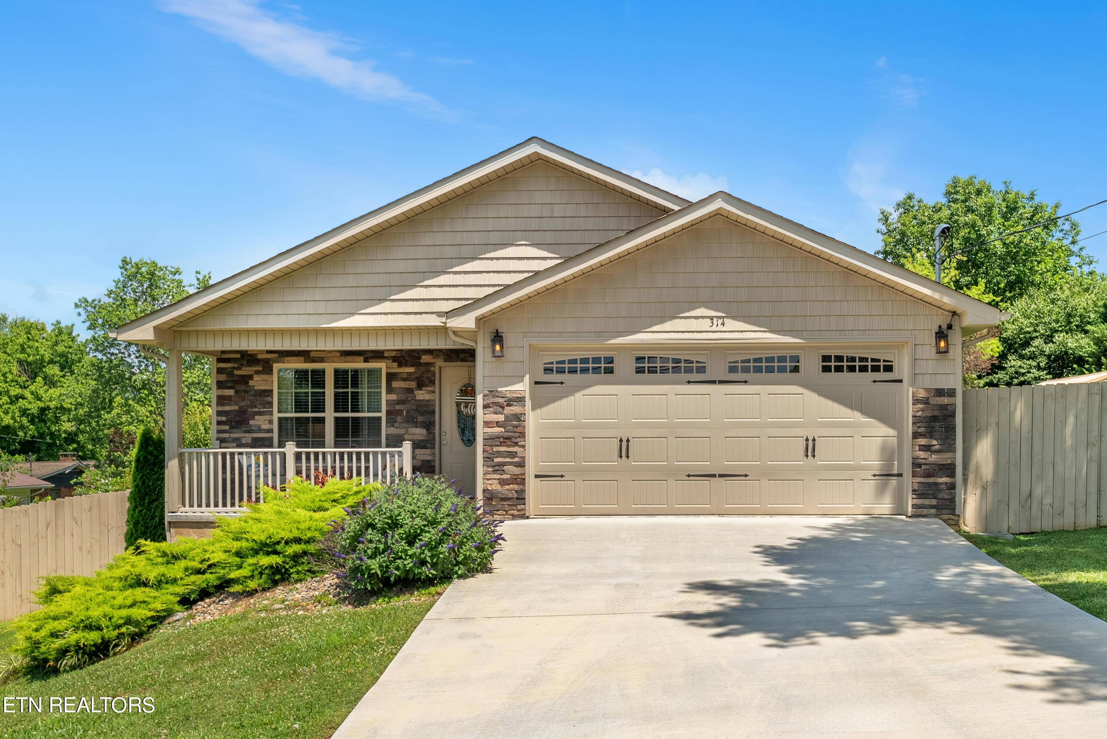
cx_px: 554
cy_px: 370
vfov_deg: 49.6
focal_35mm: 26
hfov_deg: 69.4
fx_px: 800
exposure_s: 1/8000
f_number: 8
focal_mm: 26
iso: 200
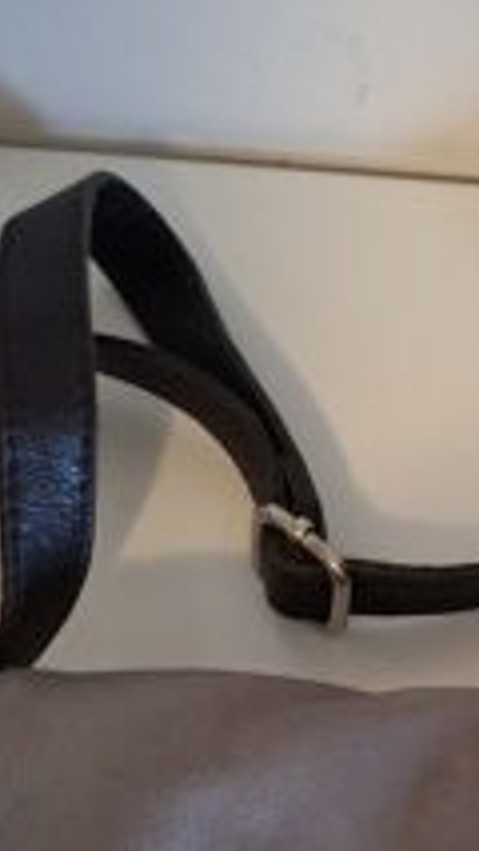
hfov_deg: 11.9
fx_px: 2120
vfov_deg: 22.2
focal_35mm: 94
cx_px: 842
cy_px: 755
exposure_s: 1/24
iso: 800
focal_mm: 5.54
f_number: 1.8
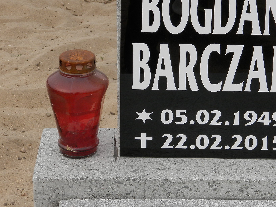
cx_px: 213
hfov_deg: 15.3
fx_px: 1021
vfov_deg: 11.6
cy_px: 96
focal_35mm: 128
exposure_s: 1/400
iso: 80
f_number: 4.2
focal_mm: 14.6
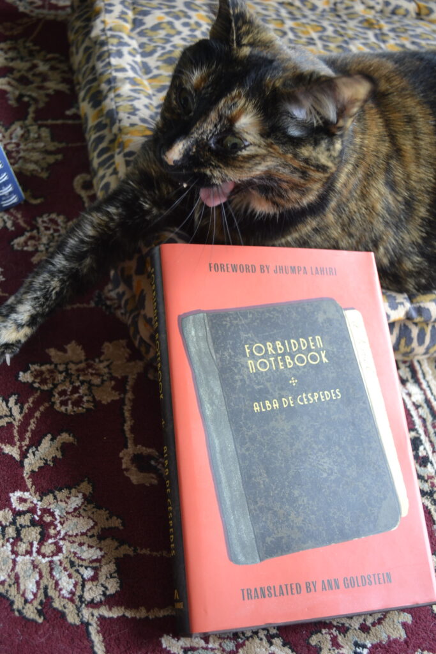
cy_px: 327
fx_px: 708
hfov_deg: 34.2
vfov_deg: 49.5
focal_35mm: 39
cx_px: 218
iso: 400
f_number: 4.2
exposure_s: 1/10
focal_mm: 26
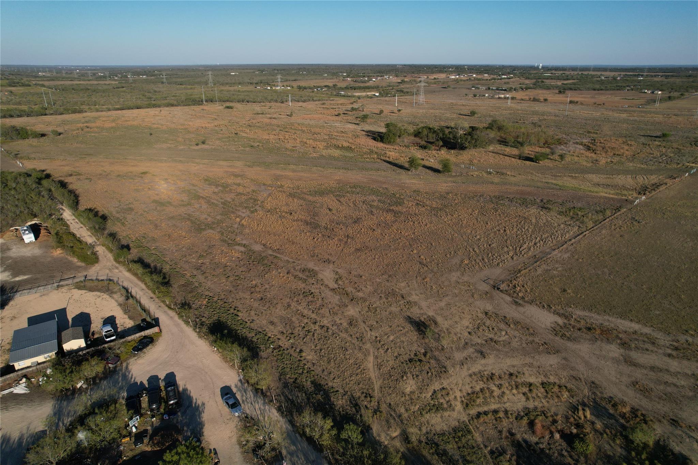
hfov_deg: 78.6
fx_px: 426
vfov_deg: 57.2
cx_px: 349
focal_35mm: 22
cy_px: 232
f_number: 2.8
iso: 130
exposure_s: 1/3000
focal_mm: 8.38
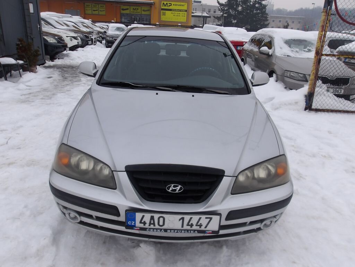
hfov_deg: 65.3
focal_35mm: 27
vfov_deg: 51.4
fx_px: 277
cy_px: 134
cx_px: 178
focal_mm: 4.9
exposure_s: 1/141
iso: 100
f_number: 3
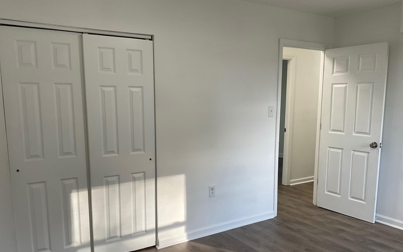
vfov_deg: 40.4
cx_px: 202
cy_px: 149
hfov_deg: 61.2
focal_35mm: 31
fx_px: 340
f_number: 1.8
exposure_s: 1/120
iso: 50
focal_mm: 3
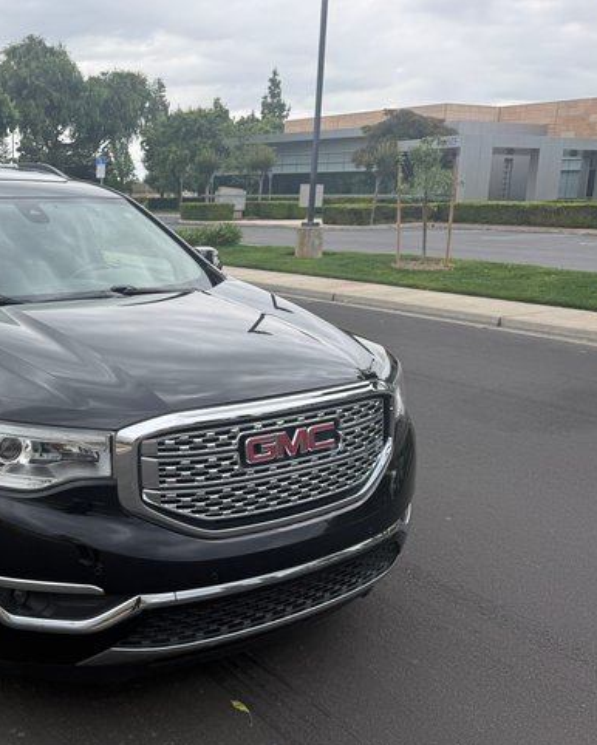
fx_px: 773
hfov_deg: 39.7
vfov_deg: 51.5
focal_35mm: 35
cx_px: 82
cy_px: 342
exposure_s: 1/979
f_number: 1.78
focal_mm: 6.76
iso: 80
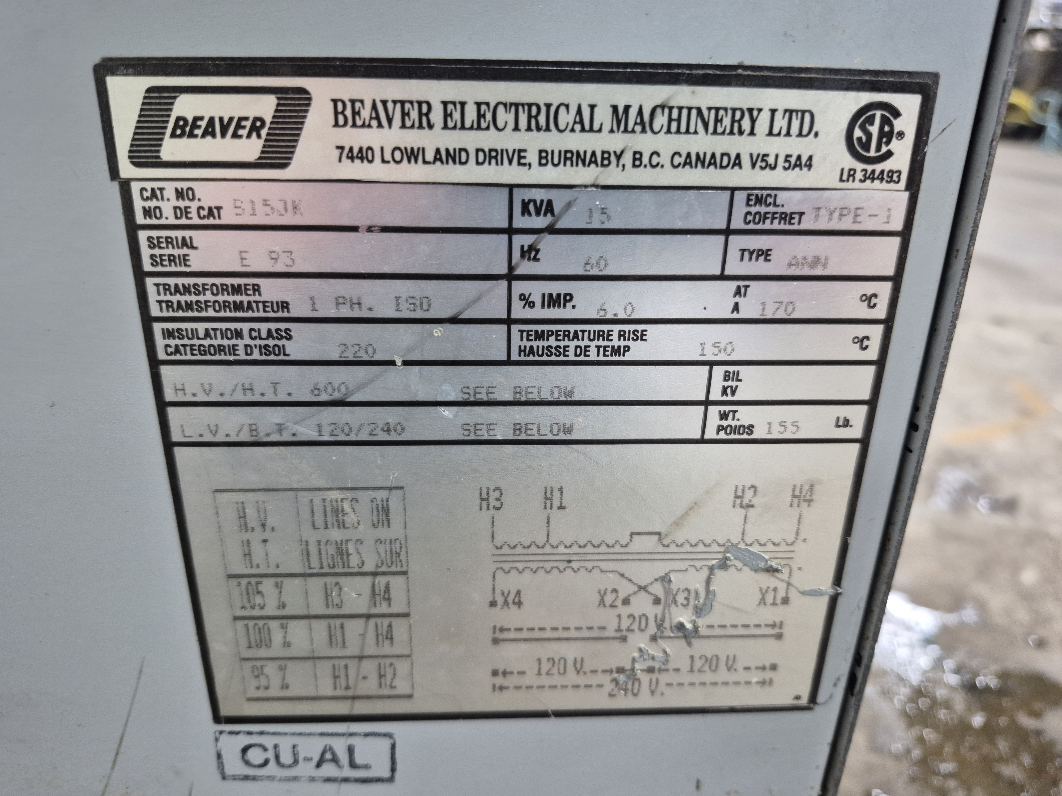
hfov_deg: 73.9
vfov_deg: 58.9
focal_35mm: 23
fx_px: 706
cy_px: 398
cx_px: 531
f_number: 1.8
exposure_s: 1/60
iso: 640
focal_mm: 5.4
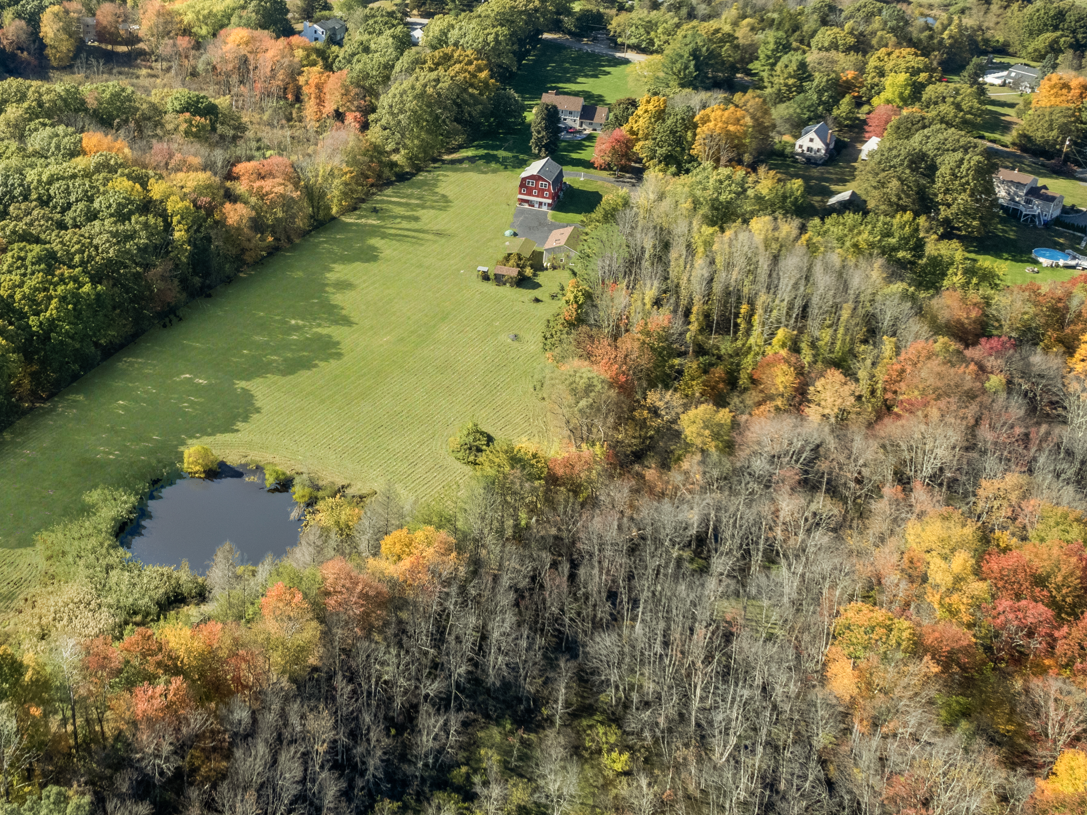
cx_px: 259
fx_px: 1162
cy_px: 223
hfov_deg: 48.0
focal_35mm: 37
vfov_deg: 37.9
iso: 100
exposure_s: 1/1500
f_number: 2.8
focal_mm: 8.38
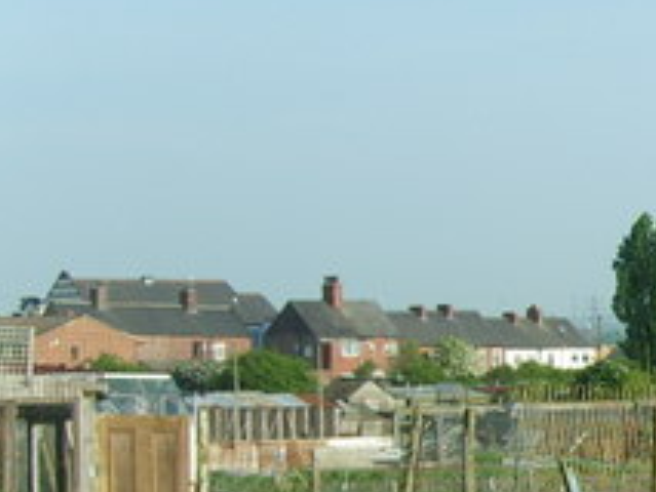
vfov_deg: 14.1
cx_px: 912
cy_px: 354
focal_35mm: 105
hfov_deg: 17.3
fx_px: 1991
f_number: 2.8
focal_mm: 5.8
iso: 50
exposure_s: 1/1000
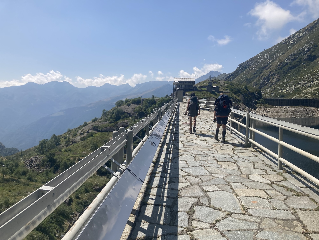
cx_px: 160
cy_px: 120
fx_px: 258
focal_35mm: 28
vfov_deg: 49.7
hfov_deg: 63.4
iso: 20
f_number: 1.8
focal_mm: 3.99
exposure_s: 1/3205
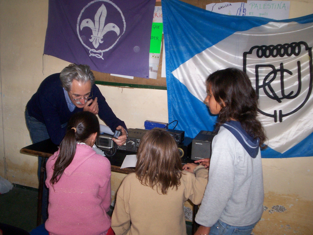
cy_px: 118
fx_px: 326
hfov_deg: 51.4
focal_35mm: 36
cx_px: 156
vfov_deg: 39.7
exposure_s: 1/64
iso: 140
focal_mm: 5.9
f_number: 4.5
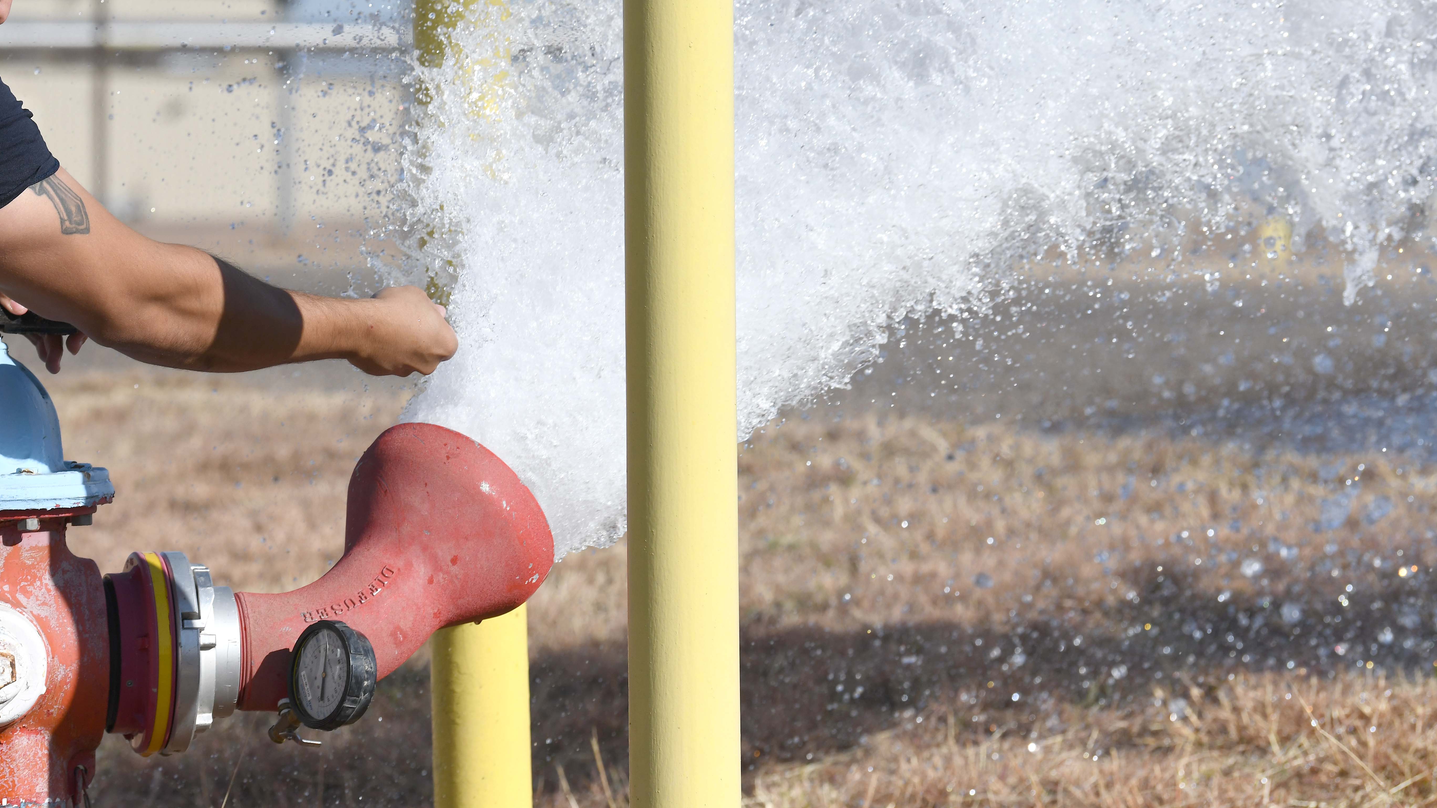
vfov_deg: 5.1
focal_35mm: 238
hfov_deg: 9.1
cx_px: 476
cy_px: 134
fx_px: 9068
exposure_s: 1/3200
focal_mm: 150
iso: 320
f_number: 5.6
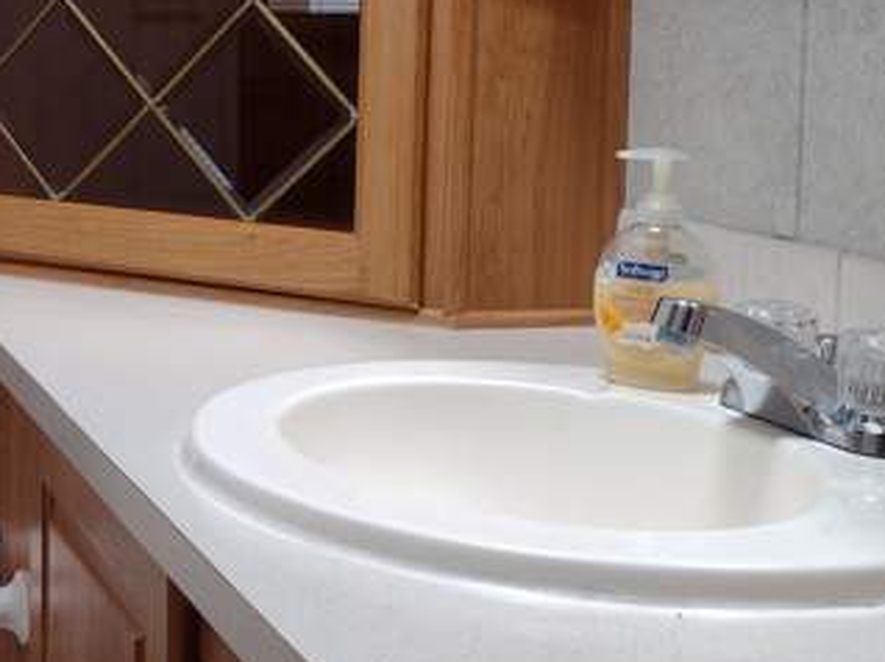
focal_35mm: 68
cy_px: 108
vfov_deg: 21.3
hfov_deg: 26.9
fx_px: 1737
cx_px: -8
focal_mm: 4.71
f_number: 1.7
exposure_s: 1/60
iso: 109
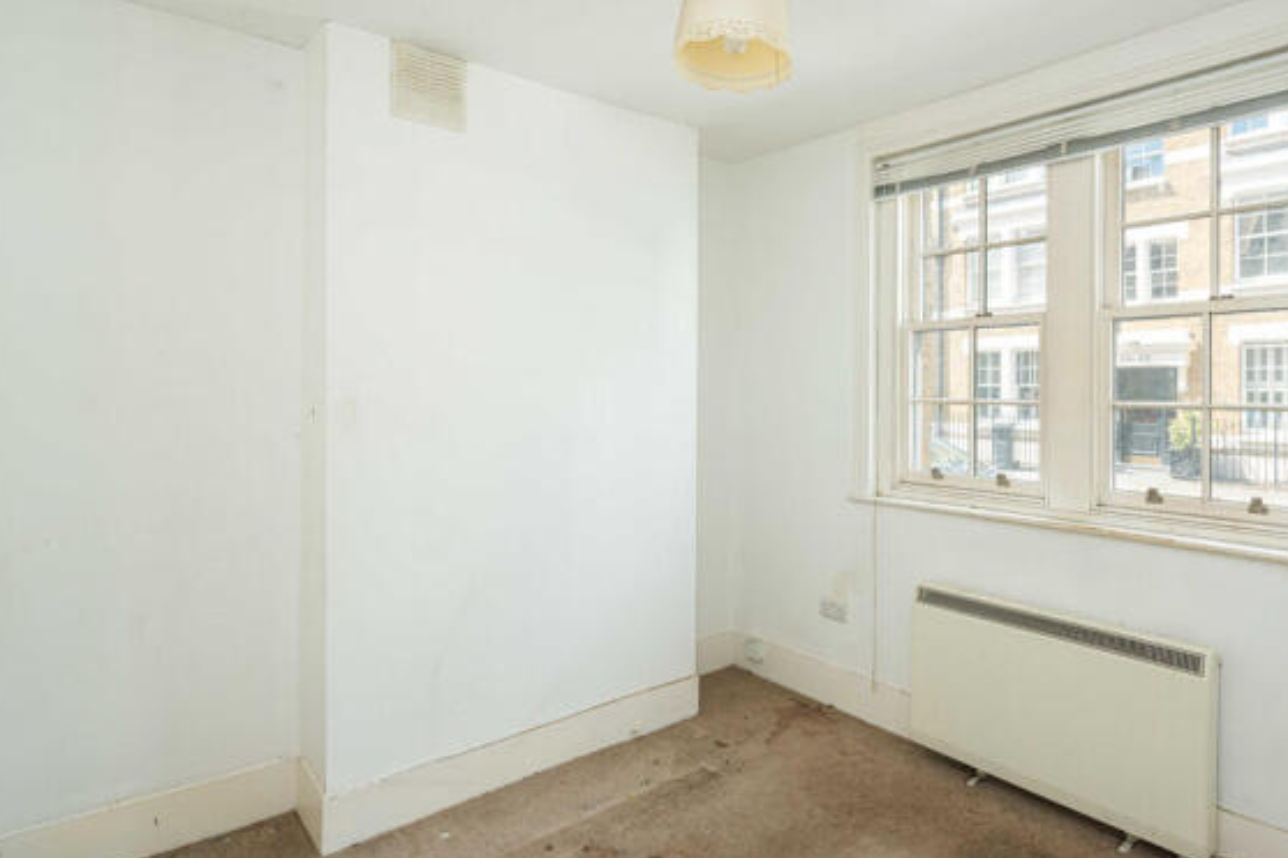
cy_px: 448
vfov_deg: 61.9
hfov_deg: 83.4
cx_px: 743
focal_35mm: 20
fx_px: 715
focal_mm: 17
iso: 250
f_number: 8
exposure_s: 1/30
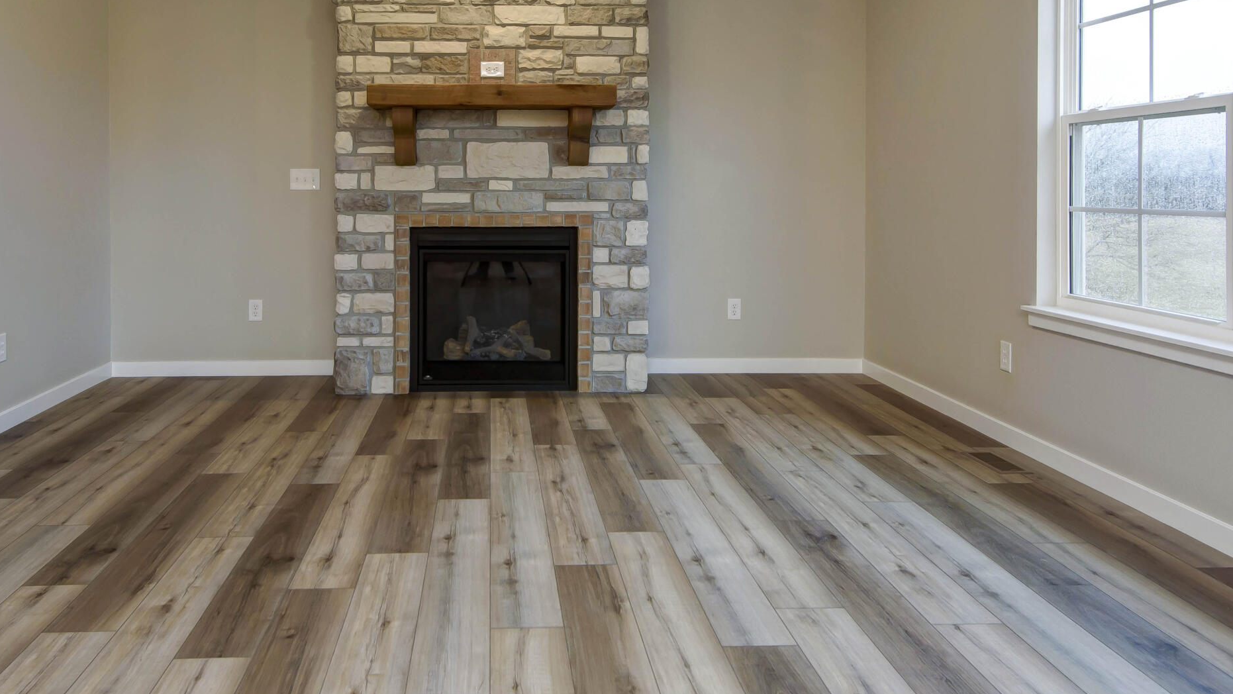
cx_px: 595
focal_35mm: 27
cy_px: 224
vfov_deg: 42.3
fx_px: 883
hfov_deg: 69.8
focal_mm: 16
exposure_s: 1/30
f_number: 6.7
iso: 400
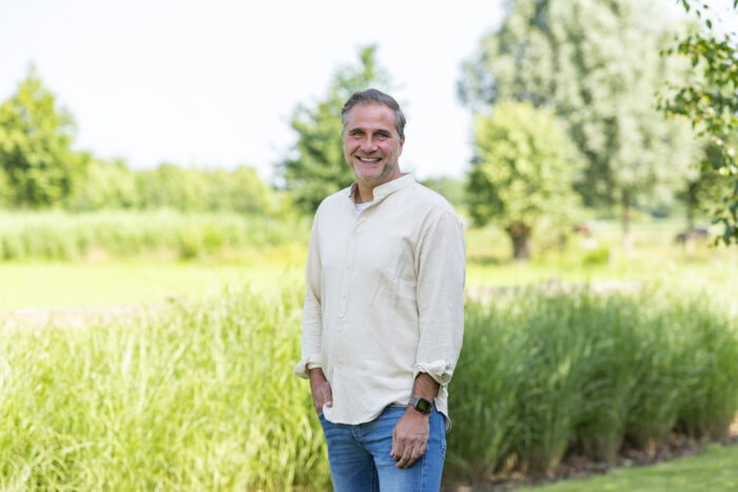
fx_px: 2460
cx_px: 369
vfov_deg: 11.4
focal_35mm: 120
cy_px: 246
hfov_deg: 17.1
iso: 200
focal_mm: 120
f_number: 4
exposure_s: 1/400
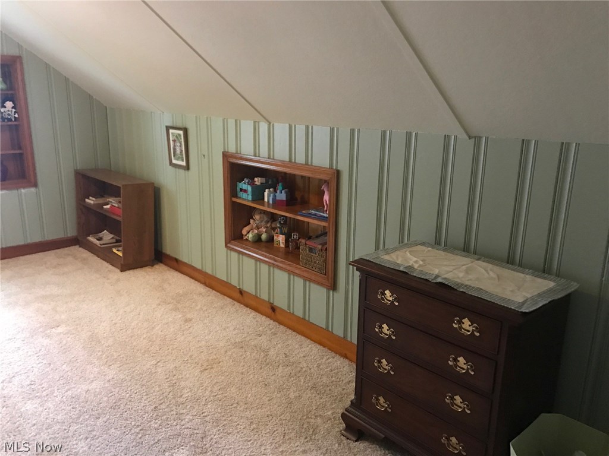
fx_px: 493
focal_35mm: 28
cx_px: 304
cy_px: 228
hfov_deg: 63.4
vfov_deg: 49.7
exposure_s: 1/5
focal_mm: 3.99
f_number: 1.8
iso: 100
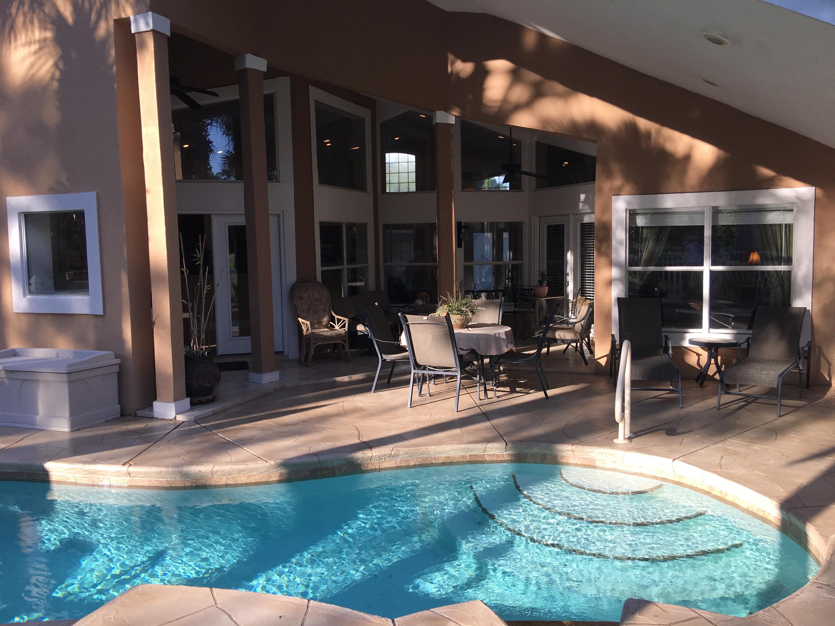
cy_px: 313
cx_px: 418
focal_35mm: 29
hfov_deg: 61.7
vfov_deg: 48.2
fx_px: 700
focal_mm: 4.15
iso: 25
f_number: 2.2
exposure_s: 1/409
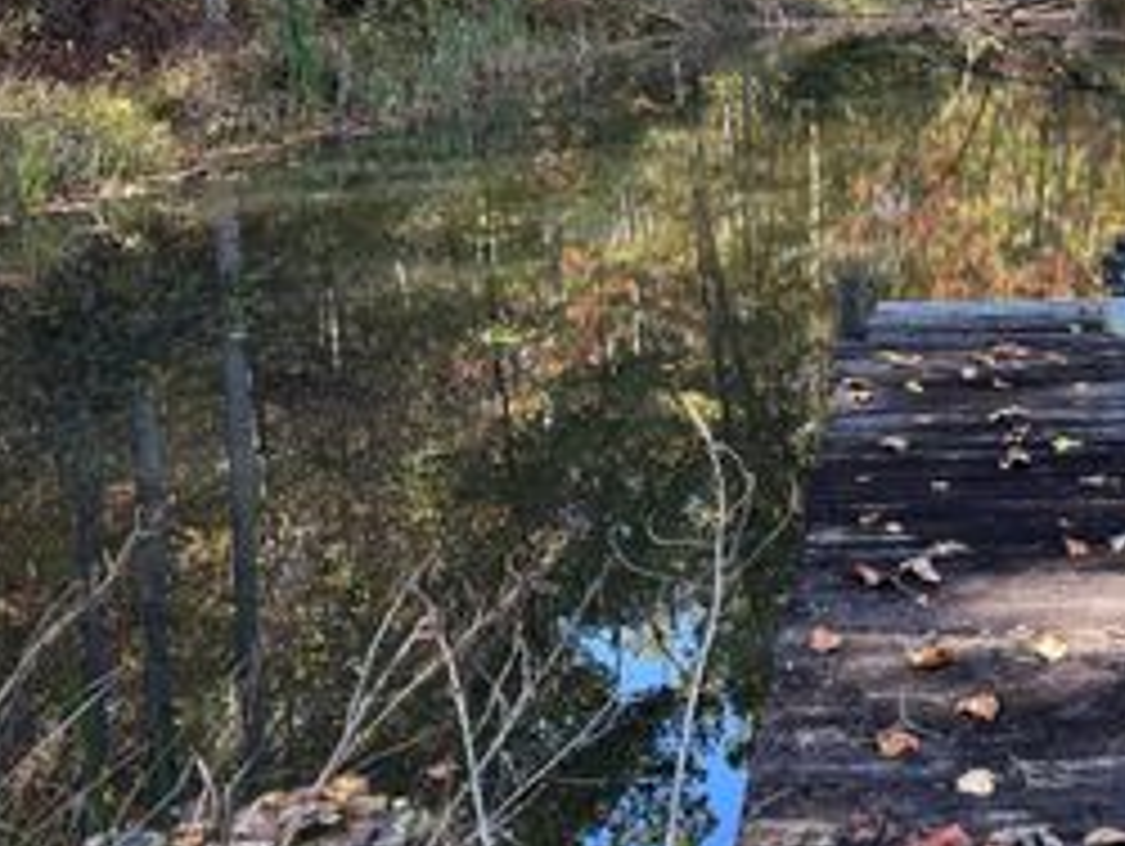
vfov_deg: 29.4
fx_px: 1561
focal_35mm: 48
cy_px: 124
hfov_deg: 37.5
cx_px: 968
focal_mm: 6.76
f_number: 1.78
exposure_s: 1/170
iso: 64
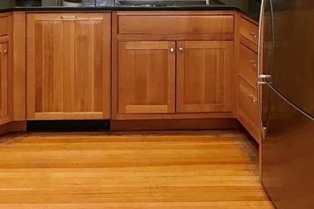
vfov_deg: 20.0
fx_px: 558
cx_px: 78
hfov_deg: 30.9
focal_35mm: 64
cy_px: -41
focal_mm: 3.99
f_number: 1.8
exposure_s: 1/15
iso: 80
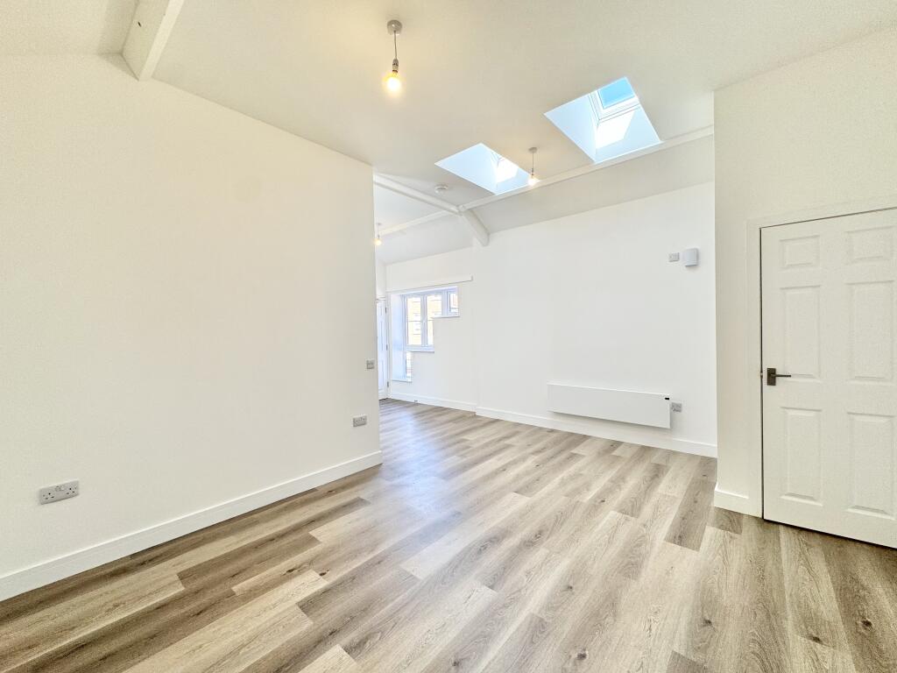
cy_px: 336
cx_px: 448
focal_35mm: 14
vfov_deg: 85.7
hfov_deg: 102.1
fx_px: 363
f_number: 2.2
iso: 64
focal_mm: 2.22
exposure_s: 1/100
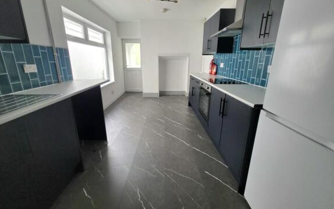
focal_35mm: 14
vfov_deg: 78.4
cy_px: 94
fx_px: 127
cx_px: 165
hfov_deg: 105.3
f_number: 1.9
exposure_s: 1/60.2
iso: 100
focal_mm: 2.2
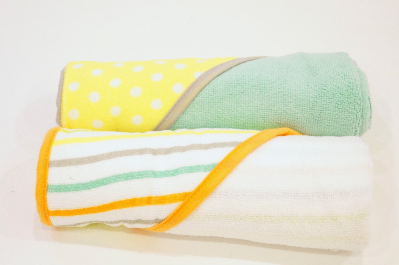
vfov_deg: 20.1
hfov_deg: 29.9
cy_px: 132
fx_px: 747
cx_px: 200
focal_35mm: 68
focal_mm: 45
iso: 3200
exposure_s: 1/60
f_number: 5.6
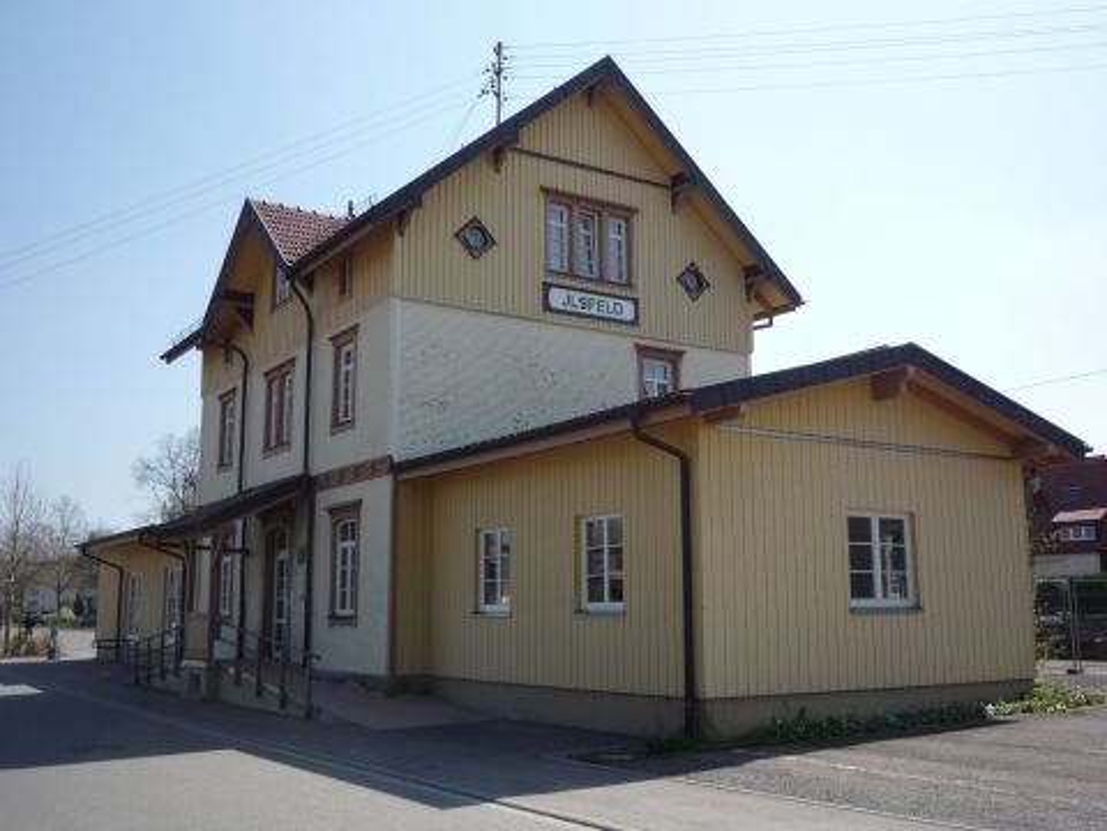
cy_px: 416
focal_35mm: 36
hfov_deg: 51.4
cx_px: 554
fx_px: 1151
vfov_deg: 39.7
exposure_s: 1/400
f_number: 5
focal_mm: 5.2
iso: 100
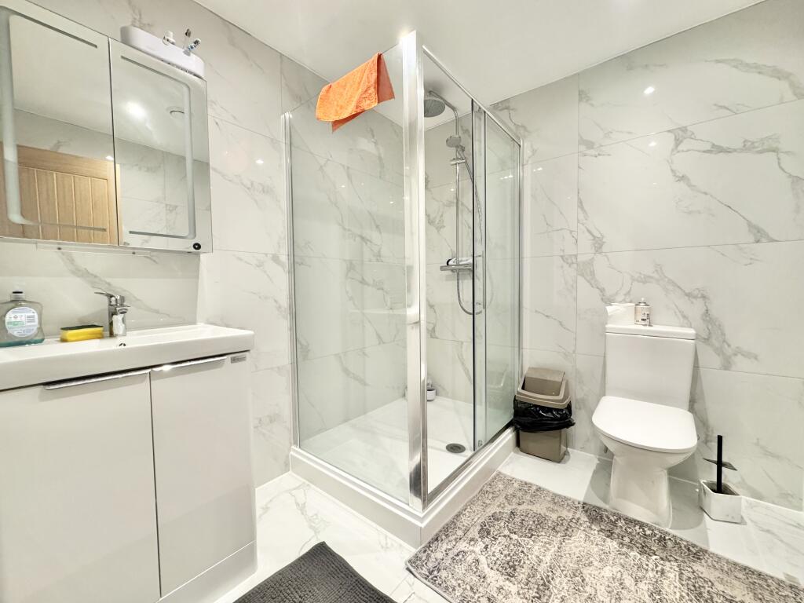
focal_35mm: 14
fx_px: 325
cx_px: 402
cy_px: 302
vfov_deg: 85.7
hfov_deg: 102.1
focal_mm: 2.22
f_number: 2.2
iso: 320
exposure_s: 1/100
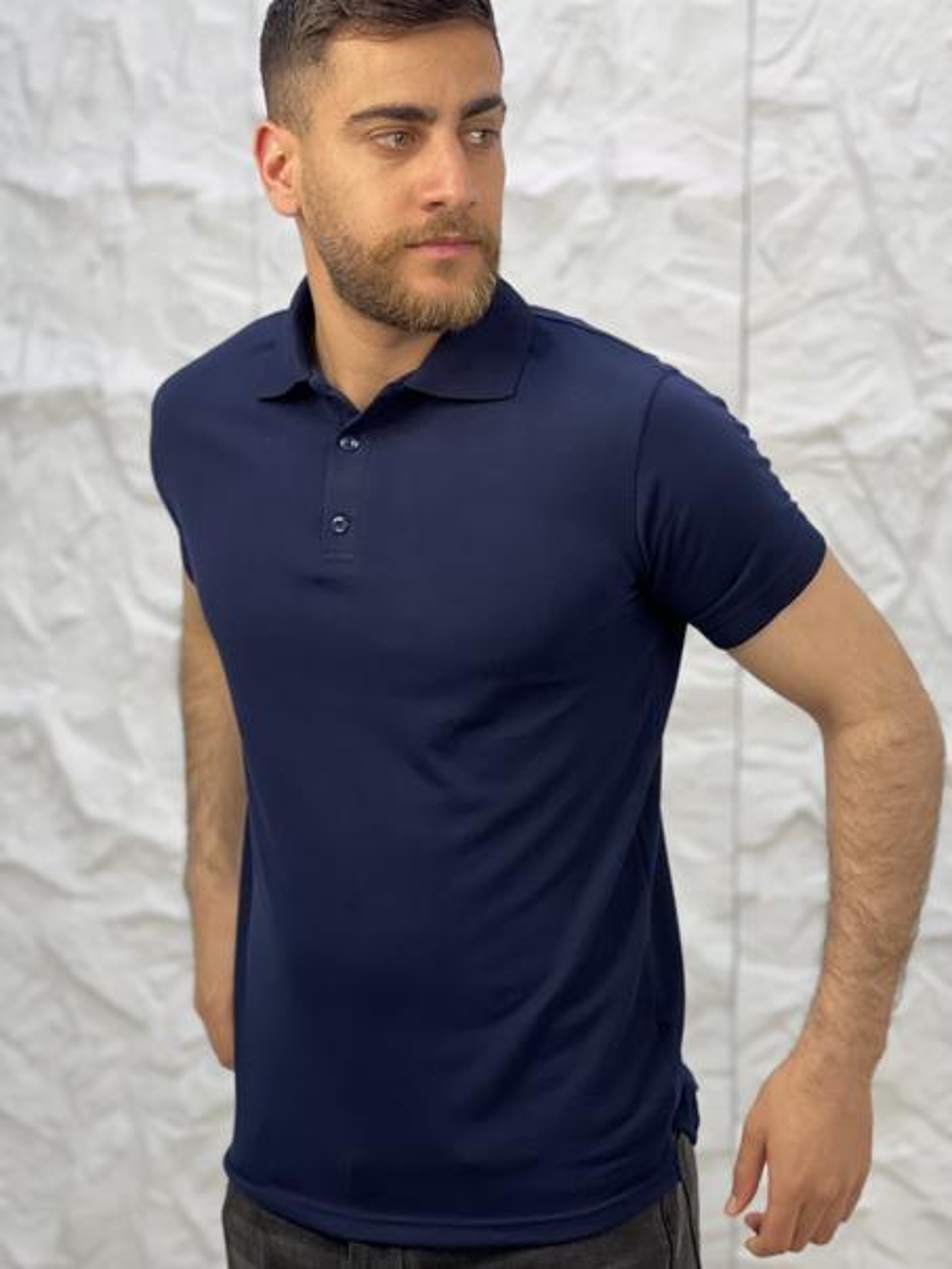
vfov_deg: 30.3
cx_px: 476
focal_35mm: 64
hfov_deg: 22.9
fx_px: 2347
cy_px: 634
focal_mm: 7.5
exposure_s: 1/100
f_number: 2.2
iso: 100
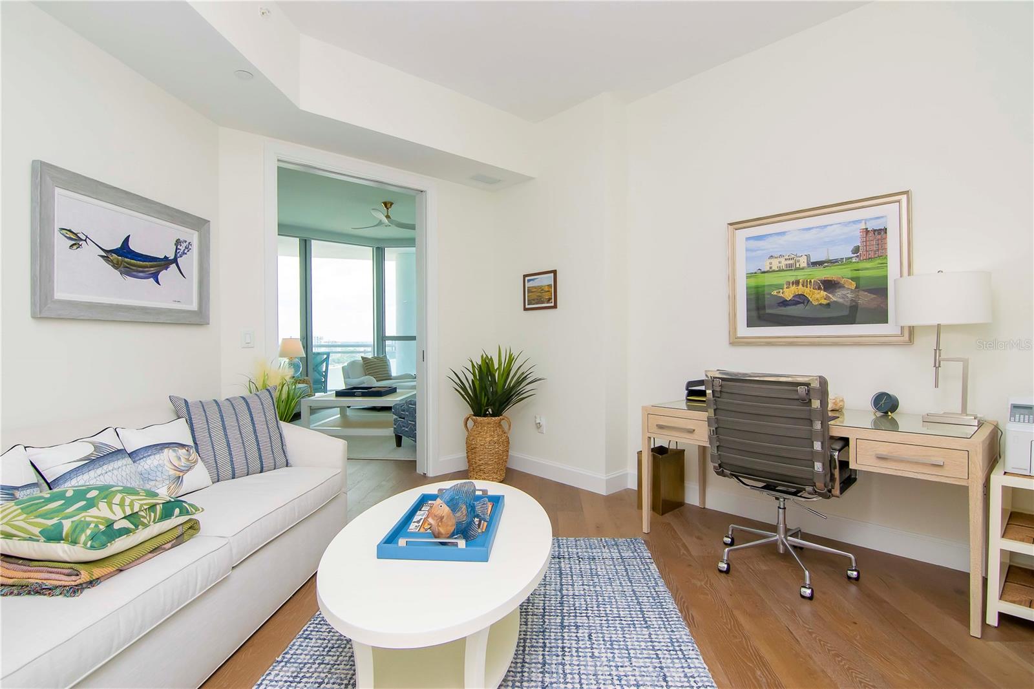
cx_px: 517
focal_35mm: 16
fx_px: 474
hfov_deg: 95.0
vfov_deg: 72.0
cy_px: 344
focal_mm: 11
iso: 800
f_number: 9
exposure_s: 1/200
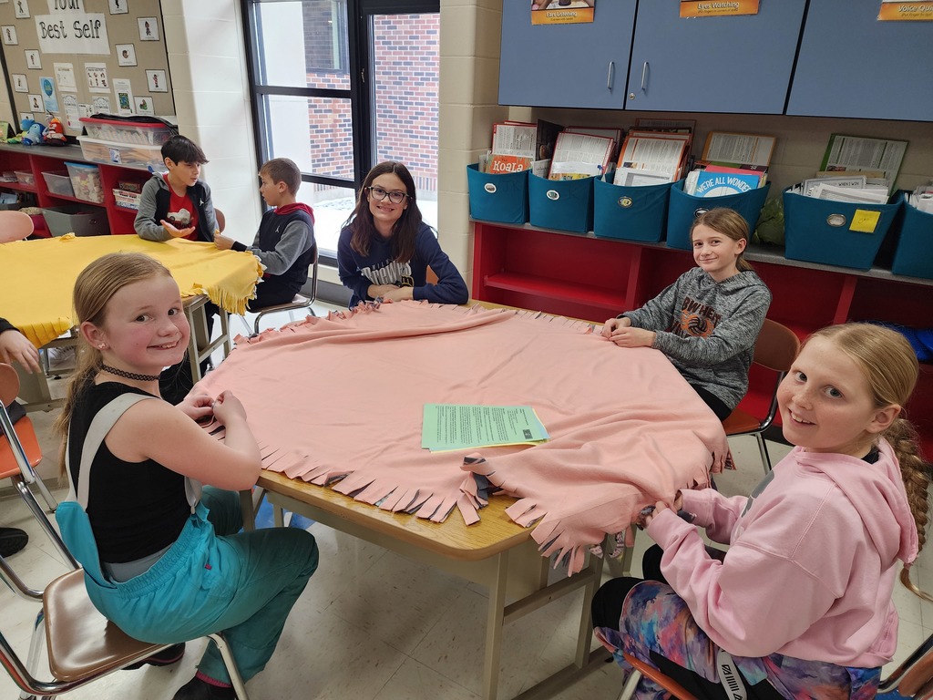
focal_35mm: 23
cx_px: 466
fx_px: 620
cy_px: 350
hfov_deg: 73.9
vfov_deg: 58.9
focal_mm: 6.4
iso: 320
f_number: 1.8
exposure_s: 1/120
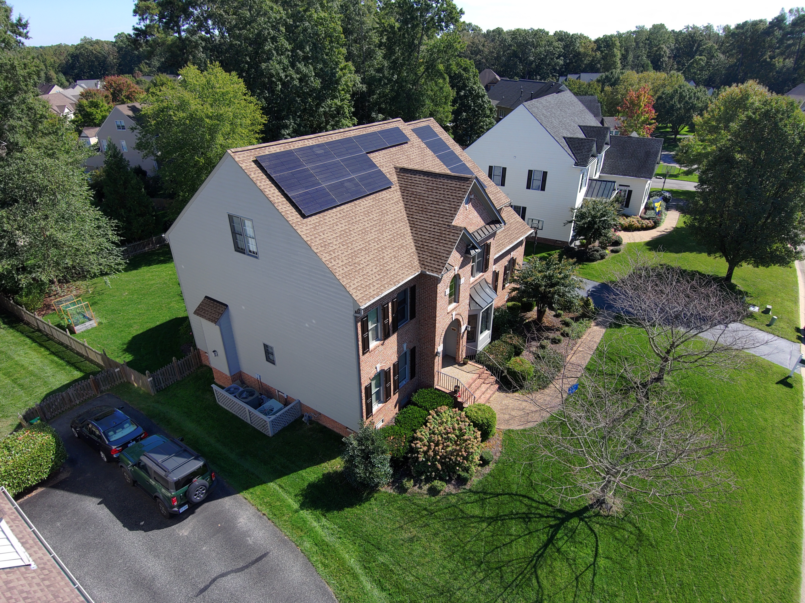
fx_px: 488
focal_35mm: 21
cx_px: 402
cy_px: 302
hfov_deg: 79.0
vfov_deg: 63.4
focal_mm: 3.7
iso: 100
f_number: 2.8
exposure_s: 1/655
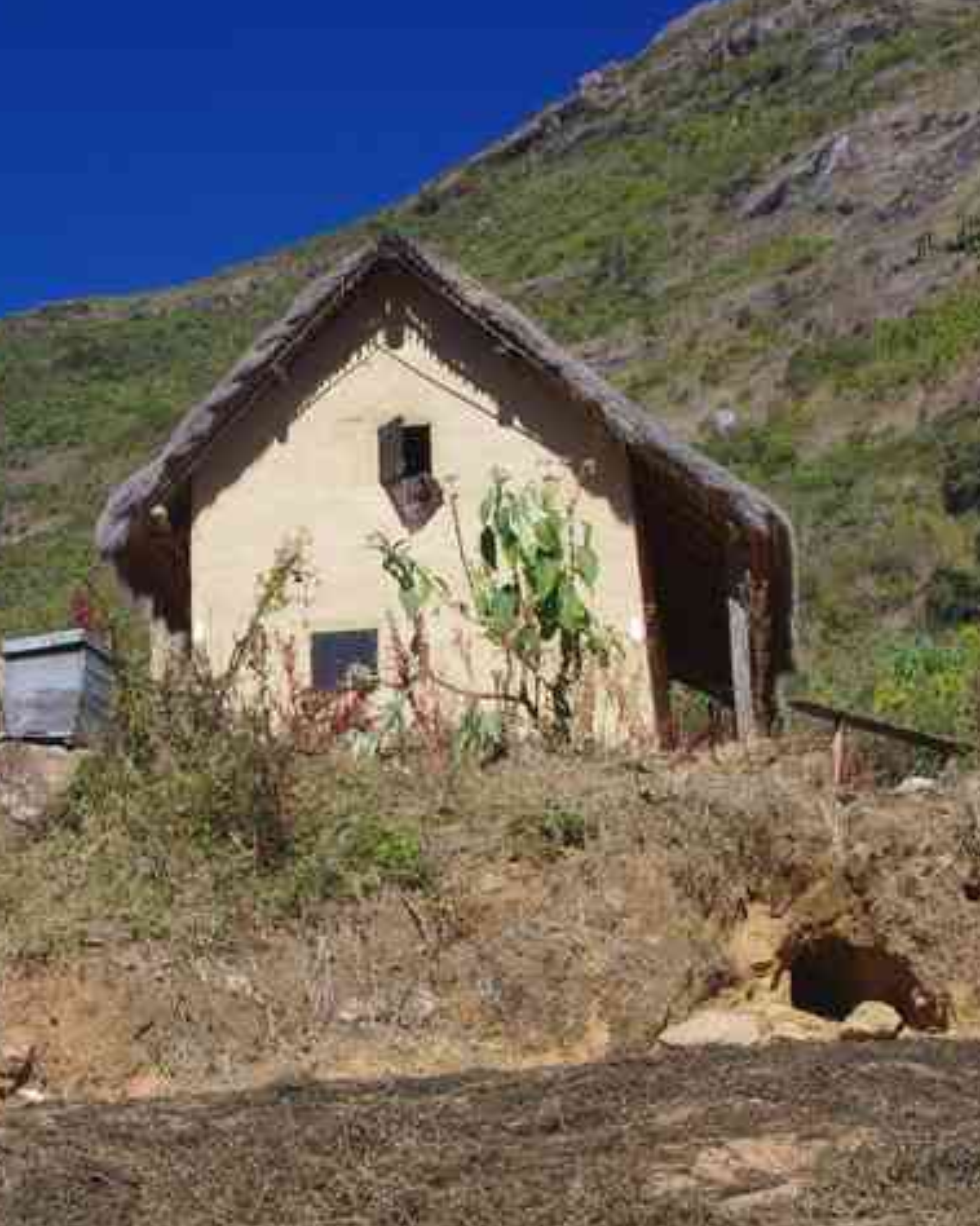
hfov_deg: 17.9
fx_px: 3083
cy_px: 807
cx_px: 221
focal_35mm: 85
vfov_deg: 22.4
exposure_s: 1/60
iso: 200
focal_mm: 29.4
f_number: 11
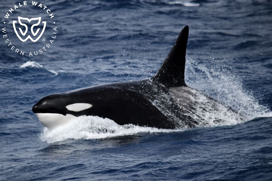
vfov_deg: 2.3
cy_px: 90
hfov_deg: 3.4
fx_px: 4529
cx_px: 136
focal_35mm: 600
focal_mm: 600
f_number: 6.3
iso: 1000
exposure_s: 1/8000
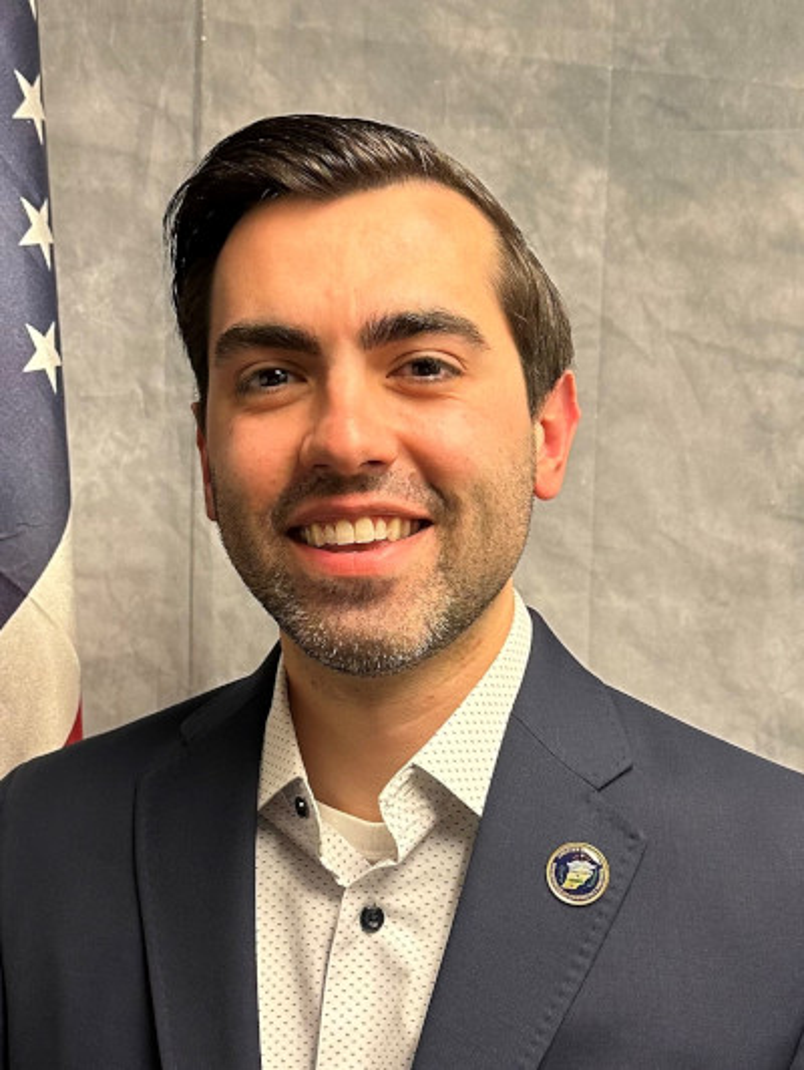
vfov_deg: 71.5
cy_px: 535
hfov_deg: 56.9
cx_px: 402
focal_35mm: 24
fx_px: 742
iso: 250
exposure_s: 1/60
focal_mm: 6.86
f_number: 1.78
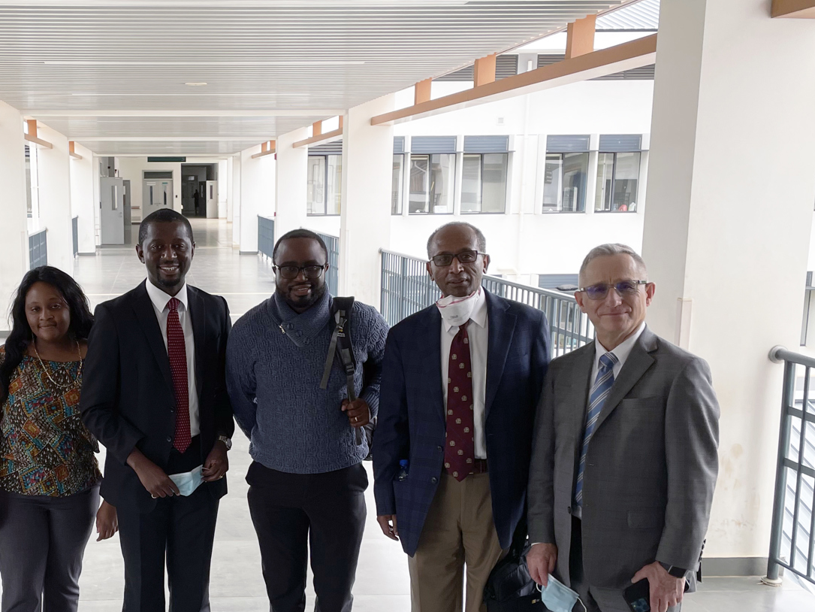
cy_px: 385
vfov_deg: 31.4
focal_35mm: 46
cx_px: 199
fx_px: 1083
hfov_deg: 40.0
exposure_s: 1/467
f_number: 1.6
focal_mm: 4.2
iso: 32
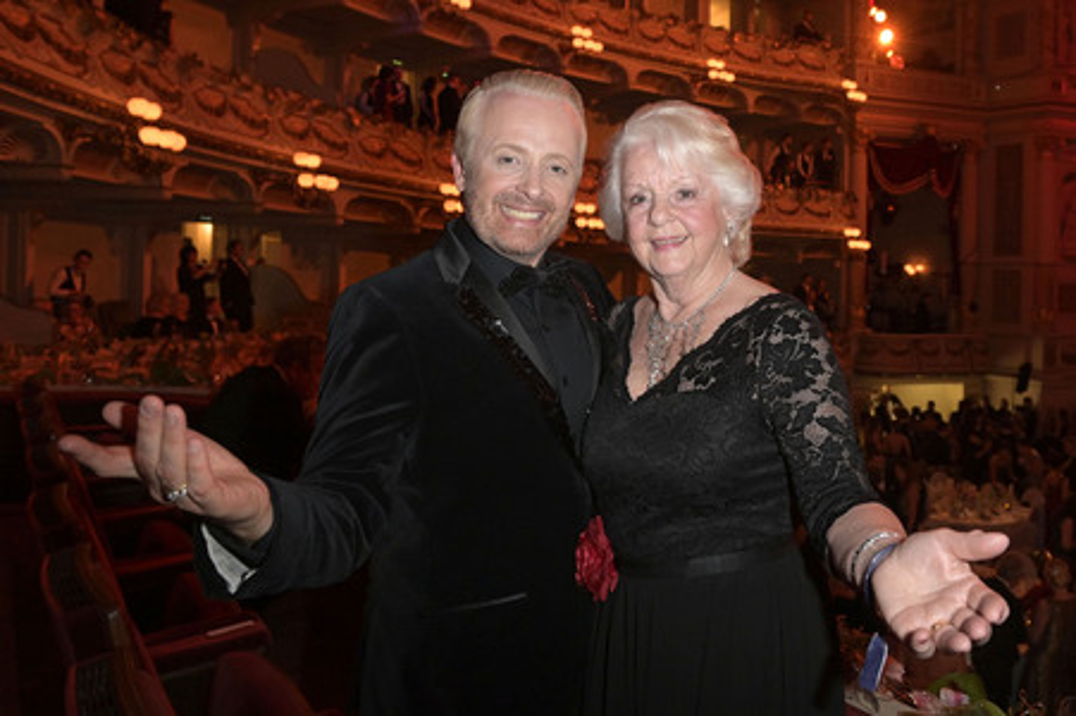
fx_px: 717
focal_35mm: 24
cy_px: 358
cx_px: 538
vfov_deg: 53.1
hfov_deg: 73.8
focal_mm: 24
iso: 4000
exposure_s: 1/250
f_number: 5
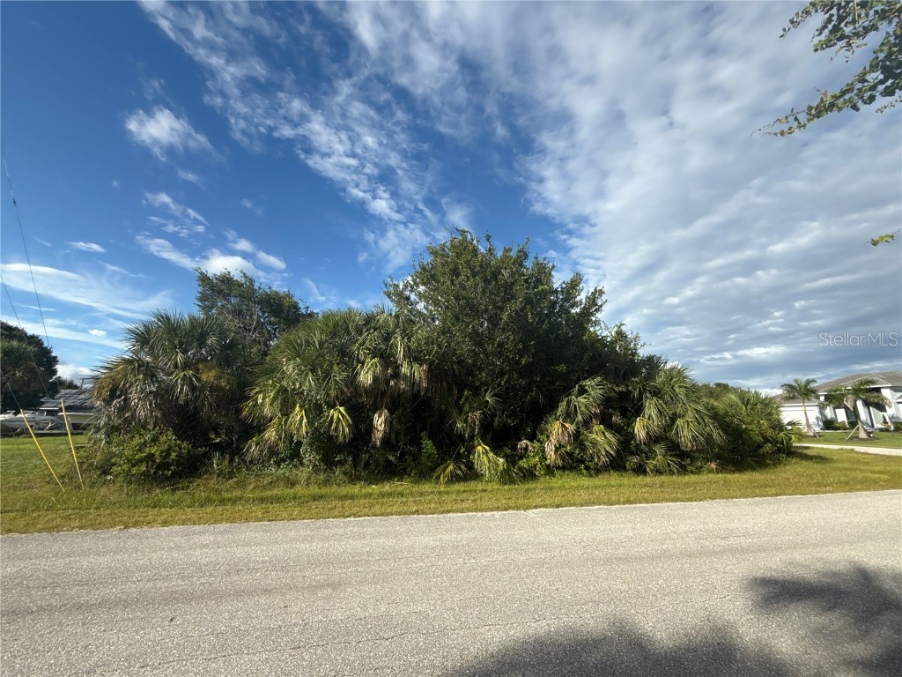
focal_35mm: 14
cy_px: 338
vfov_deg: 85.7
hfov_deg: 102.1
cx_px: 451
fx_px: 365
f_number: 2.2
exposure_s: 1/1235
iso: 50
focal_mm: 2.22
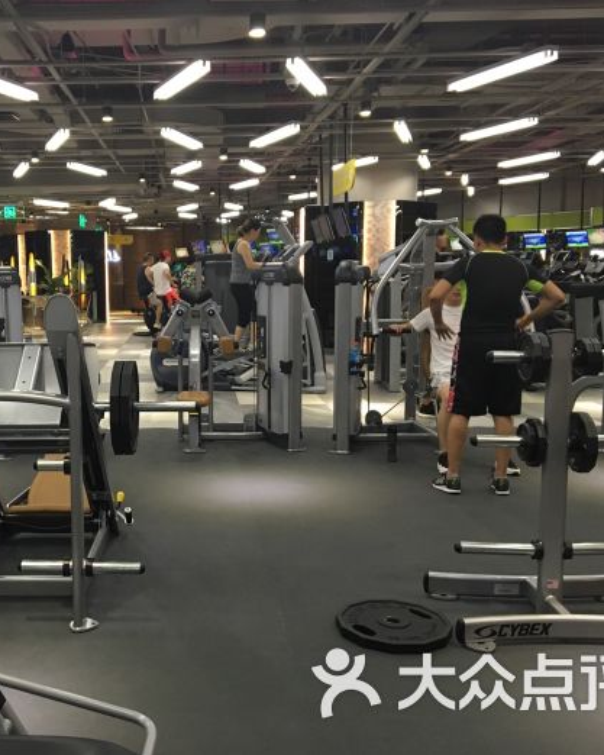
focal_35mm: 38
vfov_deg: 47.9
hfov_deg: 38.4
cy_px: 378
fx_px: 849
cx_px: 168
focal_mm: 4.15
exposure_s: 1/33
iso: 160
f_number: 2.2
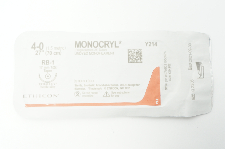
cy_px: 74
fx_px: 281
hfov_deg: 43.6
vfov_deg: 29.8
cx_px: 112
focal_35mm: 45
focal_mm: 30
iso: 400
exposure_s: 1/15
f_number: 7.1
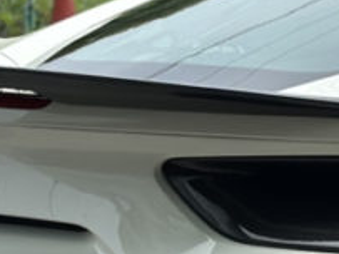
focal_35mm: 242
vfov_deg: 6.1
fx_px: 2369
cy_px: 194
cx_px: 461
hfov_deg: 8.1
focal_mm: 6.86
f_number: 1.78
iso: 80
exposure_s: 1/2732
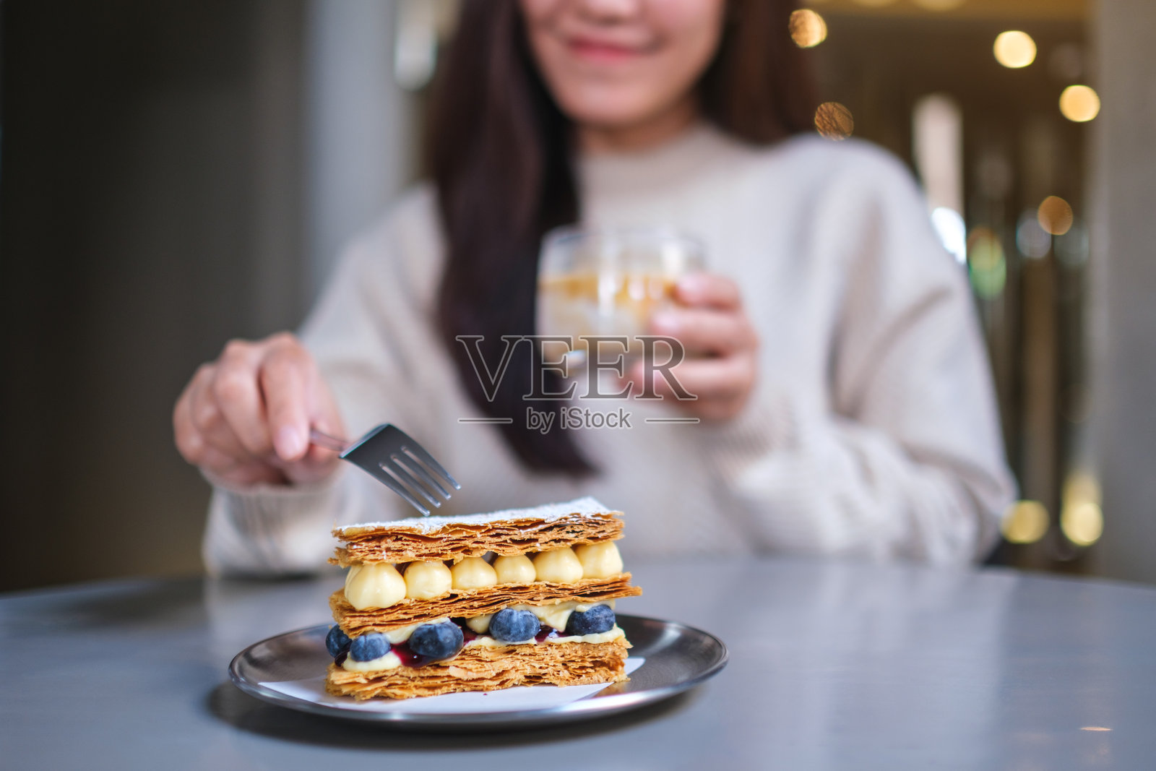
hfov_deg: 54.4
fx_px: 1124
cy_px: 386
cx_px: 578
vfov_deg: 37.9
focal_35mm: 35
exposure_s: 1/110
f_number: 1.4
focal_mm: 23
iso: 160
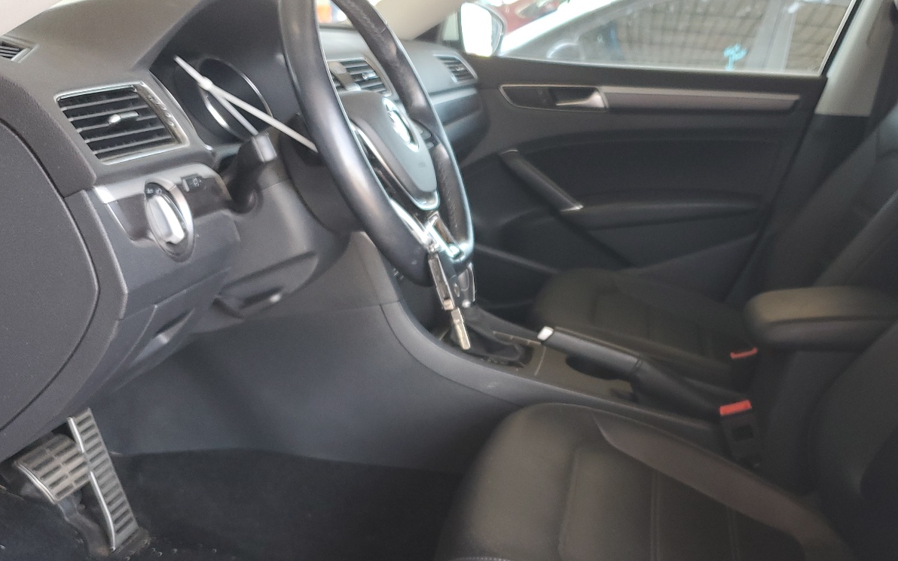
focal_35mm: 37
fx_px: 906
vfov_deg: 34.3
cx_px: 565
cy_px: 331
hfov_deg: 52.2
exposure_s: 1/120
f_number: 1.5
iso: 82
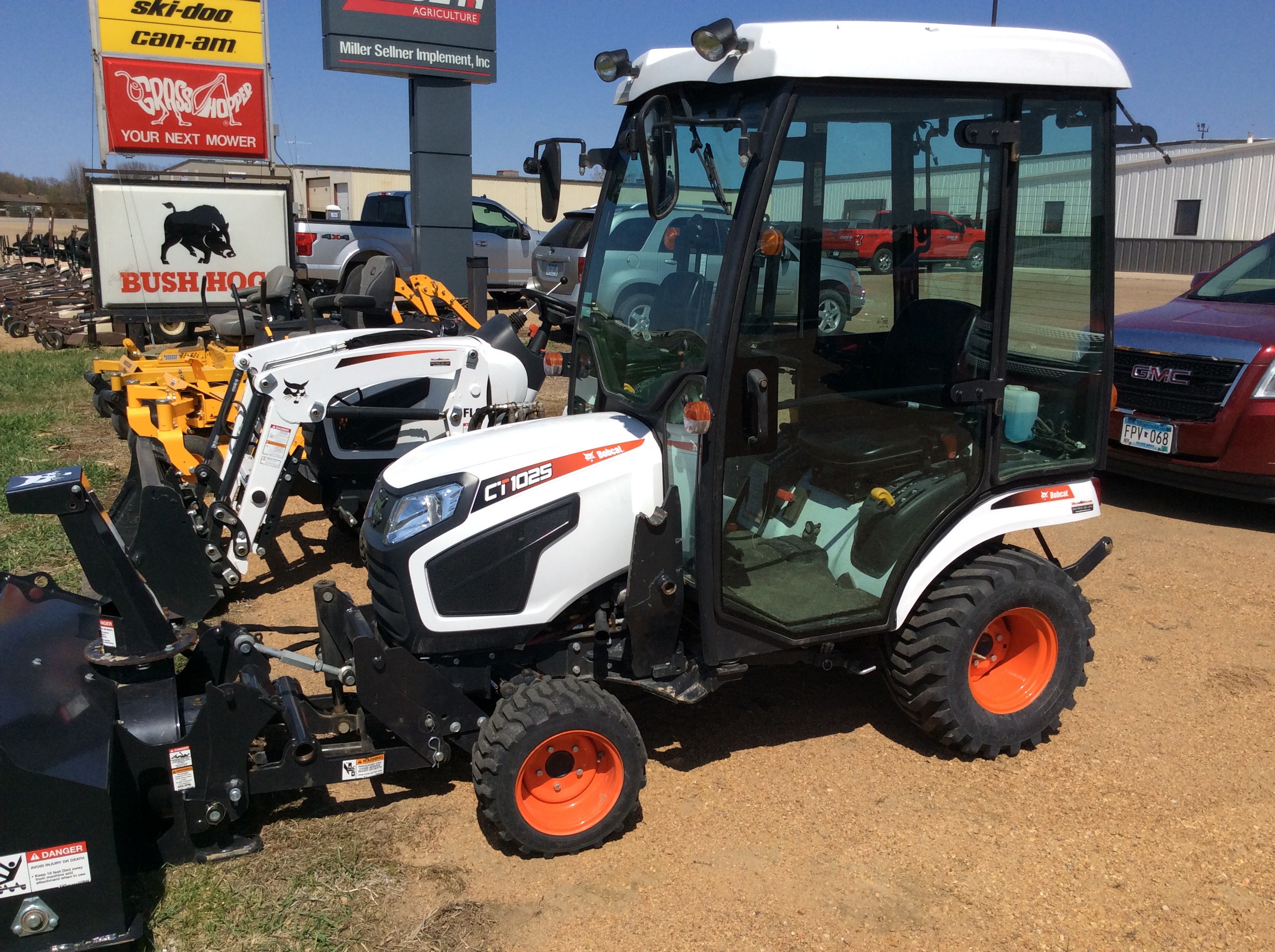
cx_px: 638
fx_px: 1177
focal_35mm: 32
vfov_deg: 44.1
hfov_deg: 56.9
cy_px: 476
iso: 32
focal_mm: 3.3
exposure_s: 1/2387
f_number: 2.4
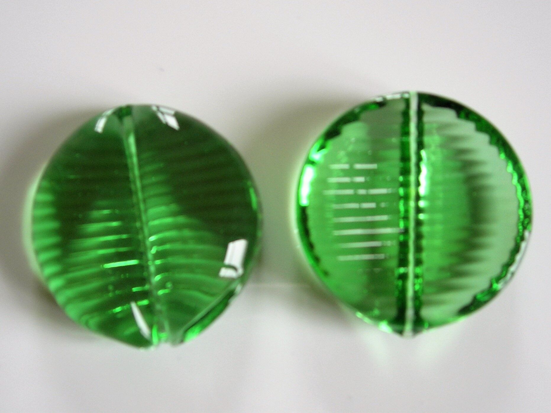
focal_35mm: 41
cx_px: 276
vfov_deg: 35.1
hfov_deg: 45.8
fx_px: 653
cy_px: 206
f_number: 2.9
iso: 64
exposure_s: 1/47.5
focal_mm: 8.5
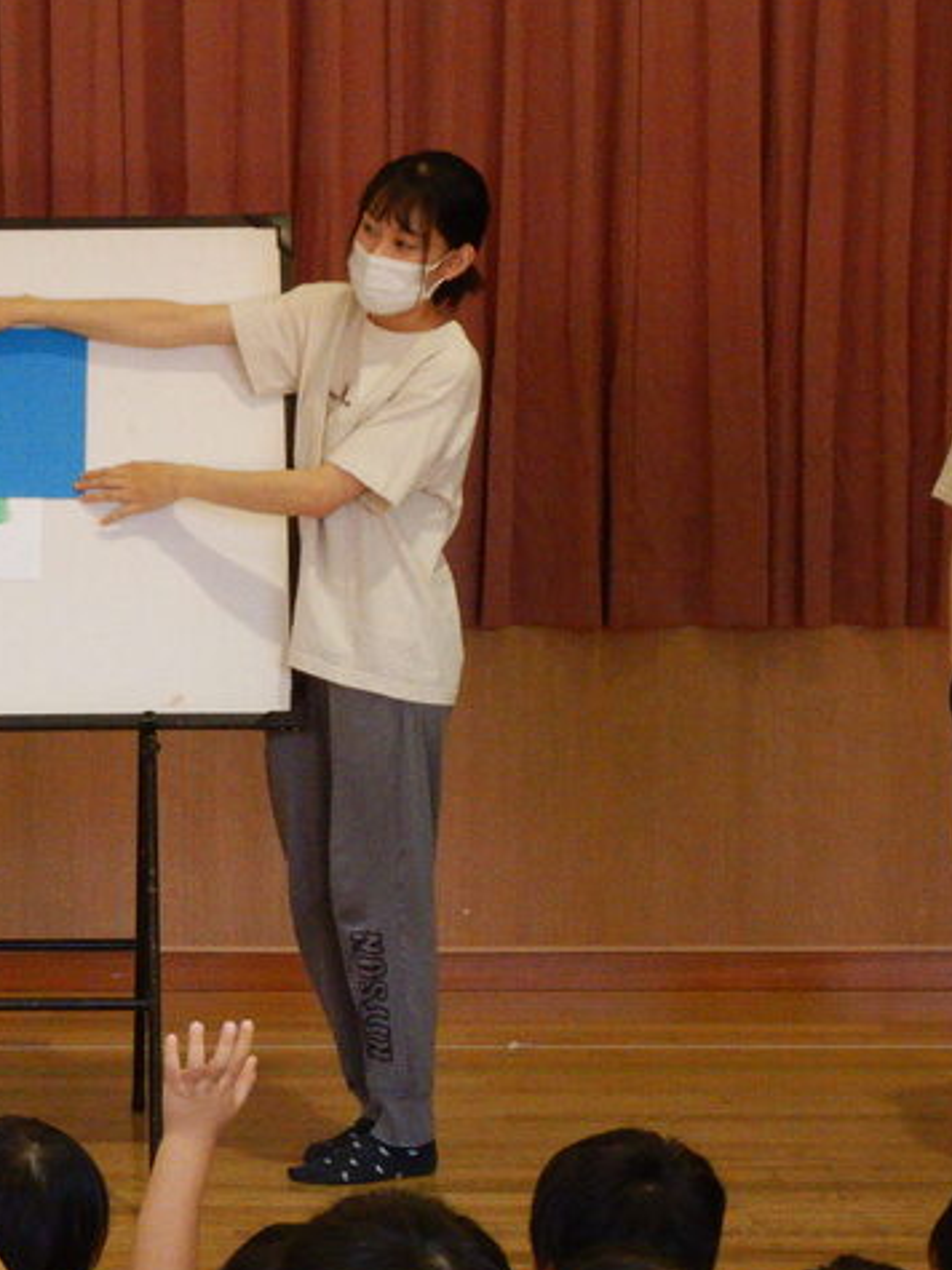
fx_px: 4329
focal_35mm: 118
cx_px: 35
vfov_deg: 16.7
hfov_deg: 12.4
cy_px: 773
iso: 200
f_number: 4.4
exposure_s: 1/30
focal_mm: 10.1
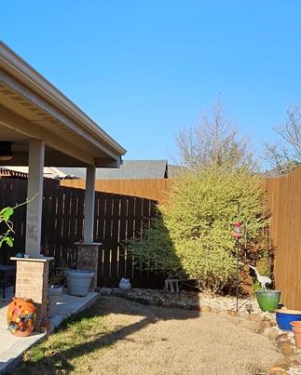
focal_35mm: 57
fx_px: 634
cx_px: -46
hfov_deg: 24.5
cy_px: 215
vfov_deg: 32.9
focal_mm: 5.4
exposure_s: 1/1358
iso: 25
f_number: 1.8
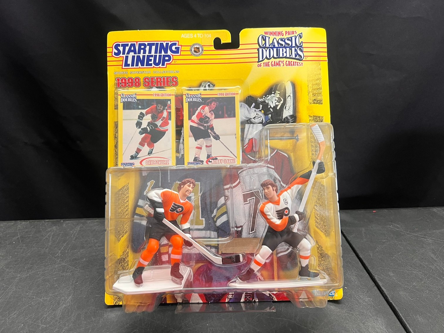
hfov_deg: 67.3
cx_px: 222
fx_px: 334
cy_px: 166
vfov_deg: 53.1
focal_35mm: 26
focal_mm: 5.7
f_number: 1.5
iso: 125
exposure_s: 1/60
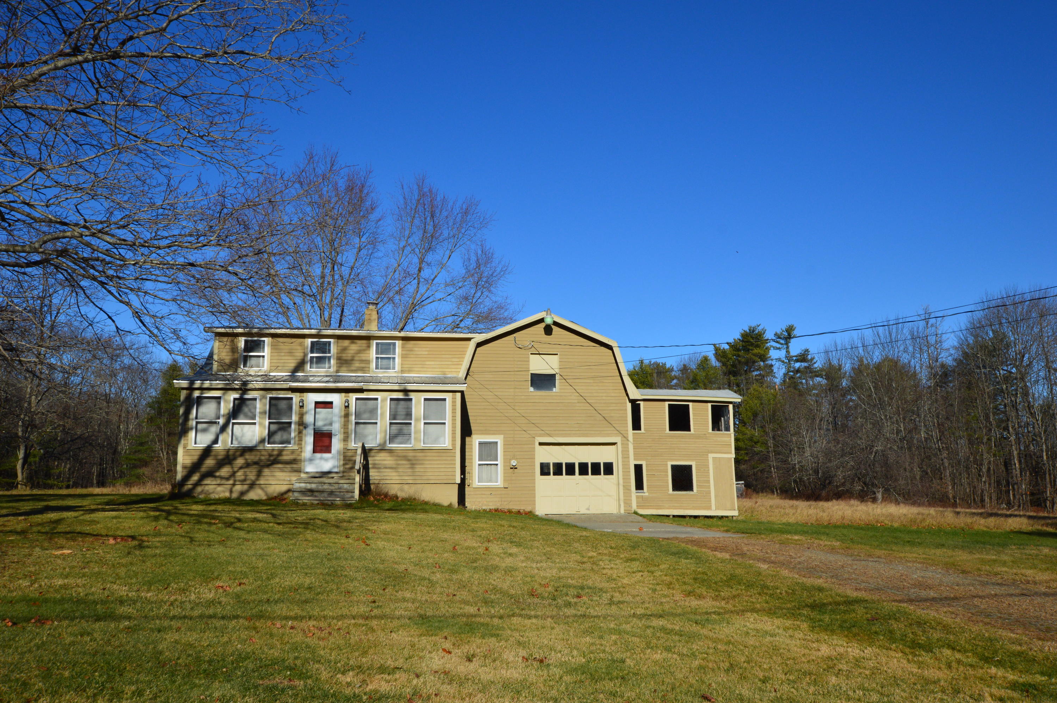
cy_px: 352
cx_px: 528
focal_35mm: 30
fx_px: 880
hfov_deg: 62.0
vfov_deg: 43.5
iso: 280
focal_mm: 20
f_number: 11
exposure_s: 1/500
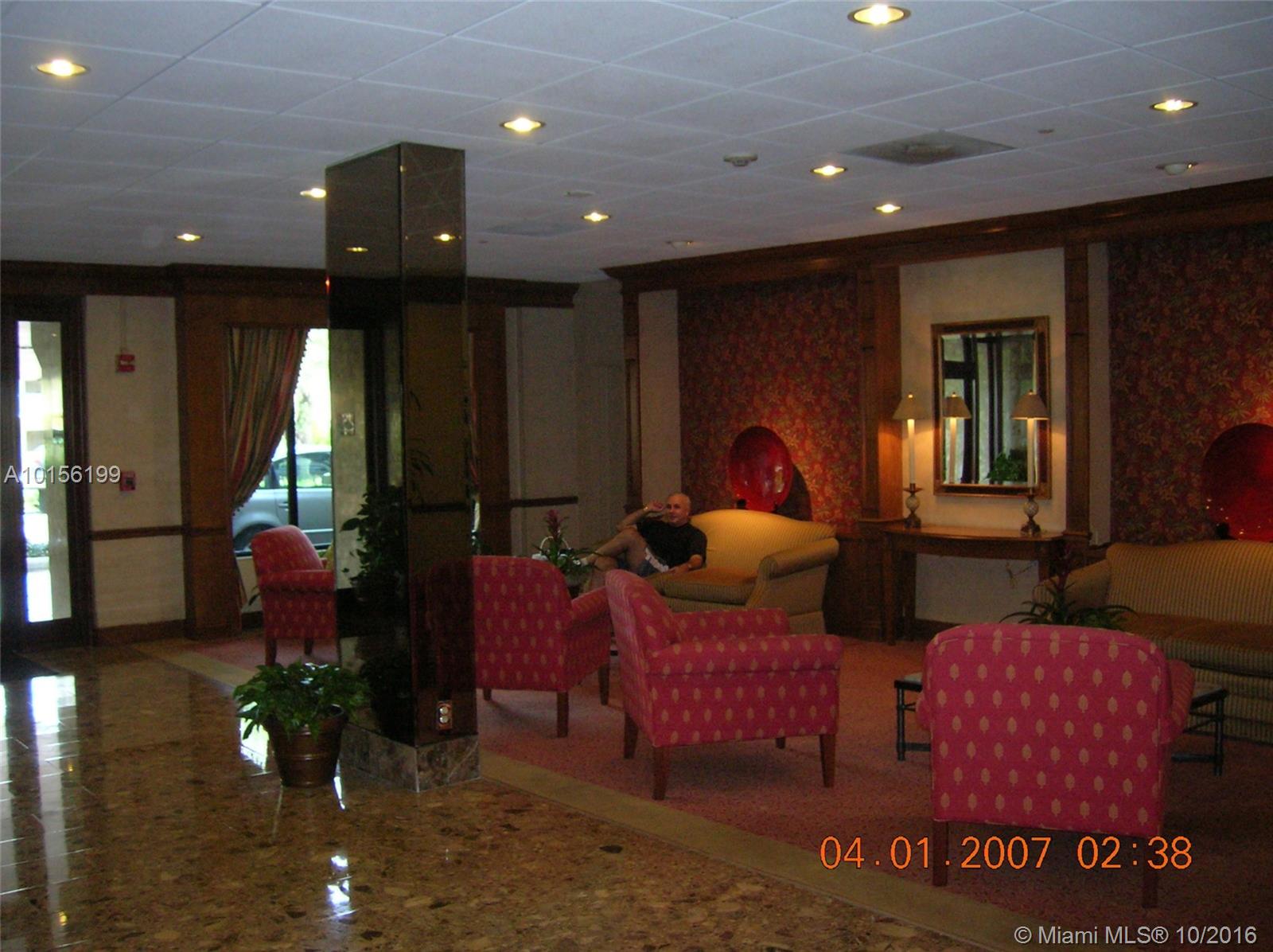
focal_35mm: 34
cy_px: 476
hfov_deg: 54.0
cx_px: 636
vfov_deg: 41.7
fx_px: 1249
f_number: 2.9
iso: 200
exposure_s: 1/60.1
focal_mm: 5.7
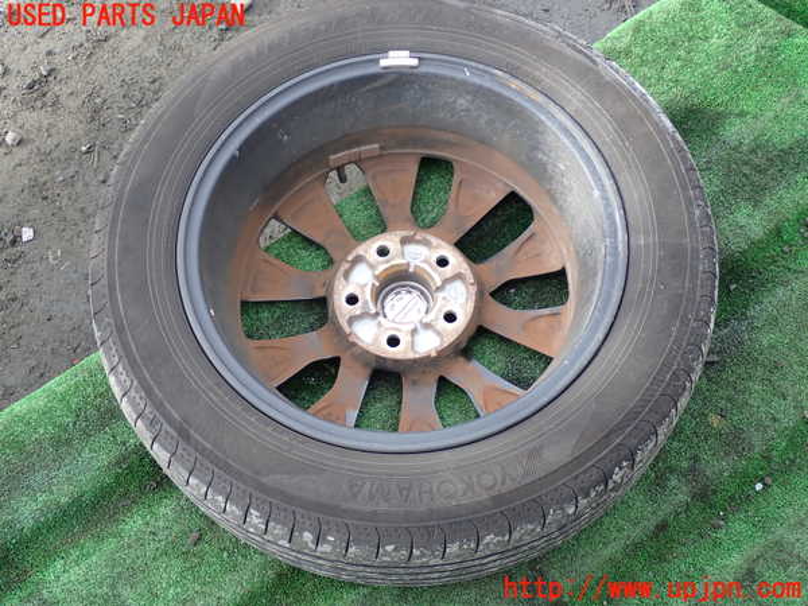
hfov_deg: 40.4
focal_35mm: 47
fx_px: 1097
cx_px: 404
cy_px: 303
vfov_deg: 30.9
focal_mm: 8.4
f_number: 3.1
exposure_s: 1/160
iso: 100
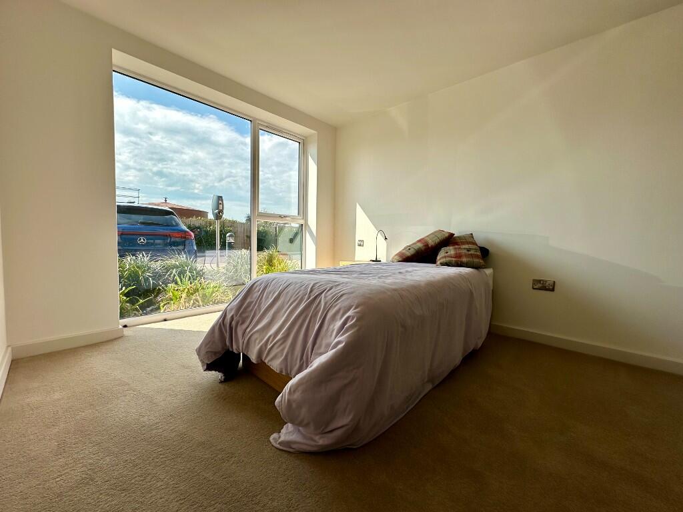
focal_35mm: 14
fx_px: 276
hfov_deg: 102.1
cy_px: 256
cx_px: 342
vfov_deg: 85.7
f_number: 2.2
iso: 40
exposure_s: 1/895
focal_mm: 2.22
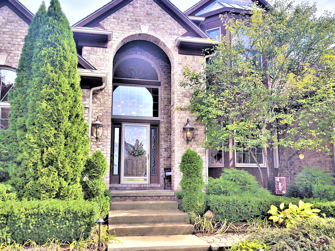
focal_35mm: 33
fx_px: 319
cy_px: 138
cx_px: 164
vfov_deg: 42.9
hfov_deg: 55.3
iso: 100
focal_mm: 4.75
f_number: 1.7
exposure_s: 1/5323
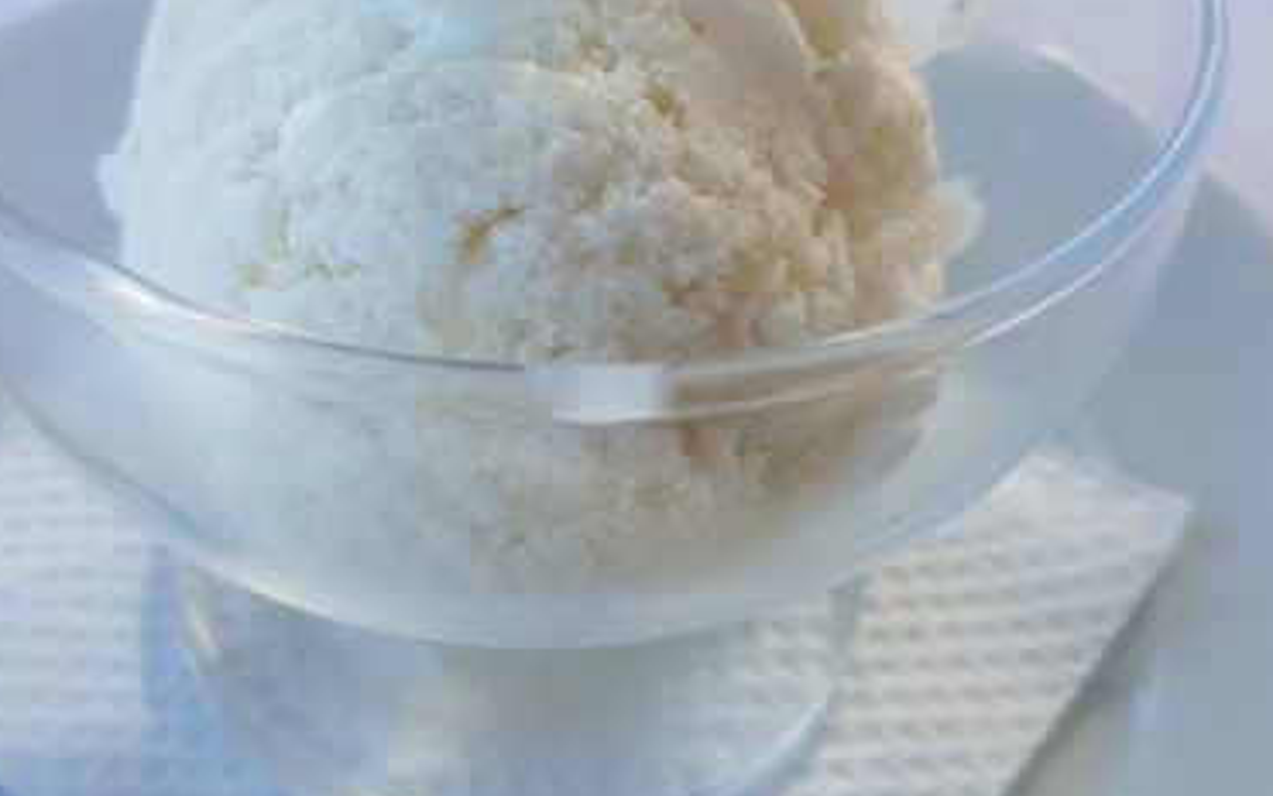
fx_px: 1596
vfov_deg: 28.0
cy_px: 376
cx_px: 546
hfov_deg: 43.4
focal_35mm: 46
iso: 40
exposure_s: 1/343
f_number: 1.7
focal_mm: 4.2
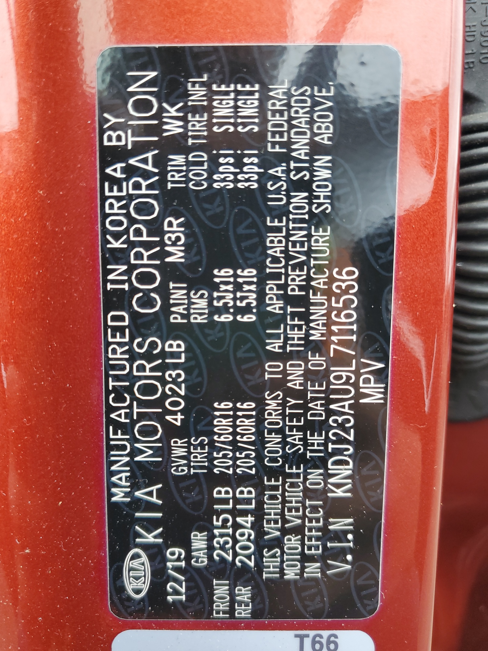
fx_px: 489
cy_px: 326
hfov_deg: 53.1
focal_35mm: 26
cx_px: 244
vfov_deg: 67.3
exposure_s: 1/120
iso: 56
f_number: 1.5
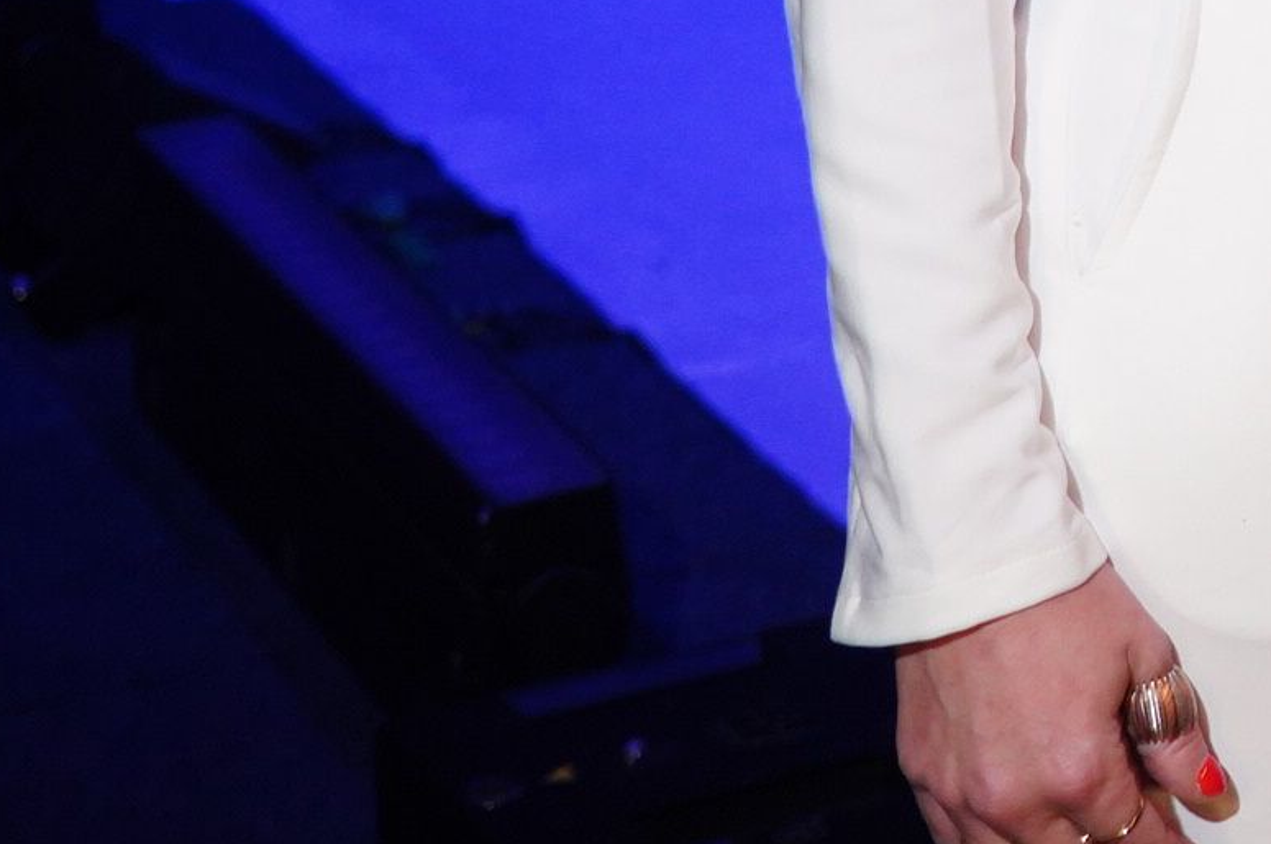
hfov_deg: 14.0
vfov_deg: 9.8
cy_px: -687
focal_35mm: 132
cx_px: 2212
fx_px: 4655
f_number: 4
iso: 2000
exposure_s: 1/40
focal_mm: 34
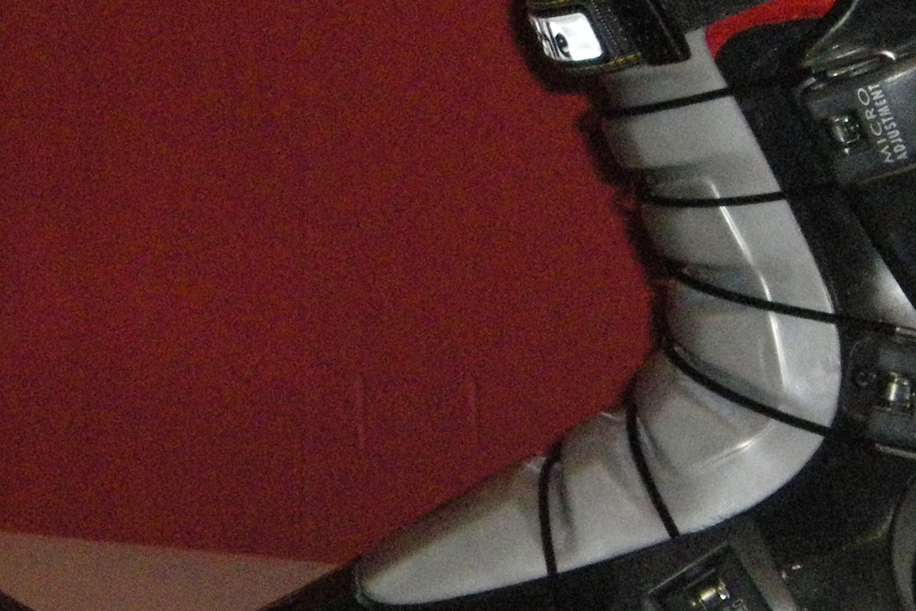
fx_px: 7073
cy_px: 161
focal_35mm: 278
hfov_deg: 7.4
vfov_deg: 4.9
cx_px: 181
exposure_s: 1/100
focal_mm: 18.5
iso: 800
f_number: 4.1
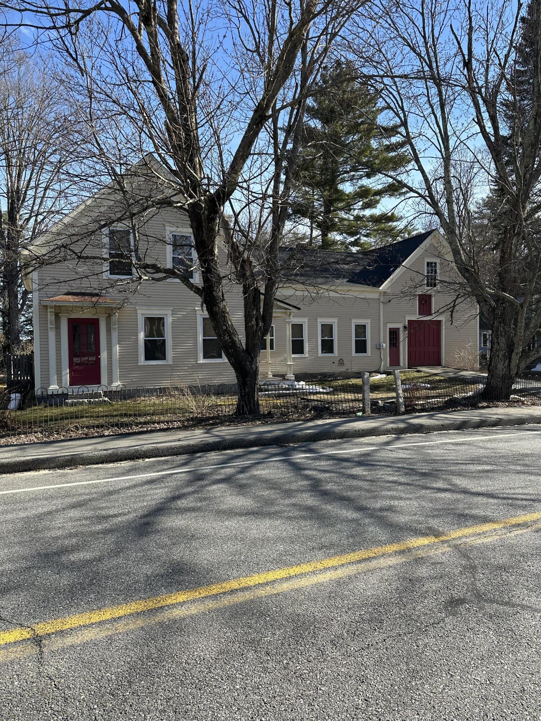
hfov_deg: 56.8
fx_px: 500
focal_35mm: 24
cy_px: 360
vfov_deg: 71.6
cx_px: 270
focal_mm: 6.86
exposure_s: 1/1988
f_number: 1.78
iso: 80
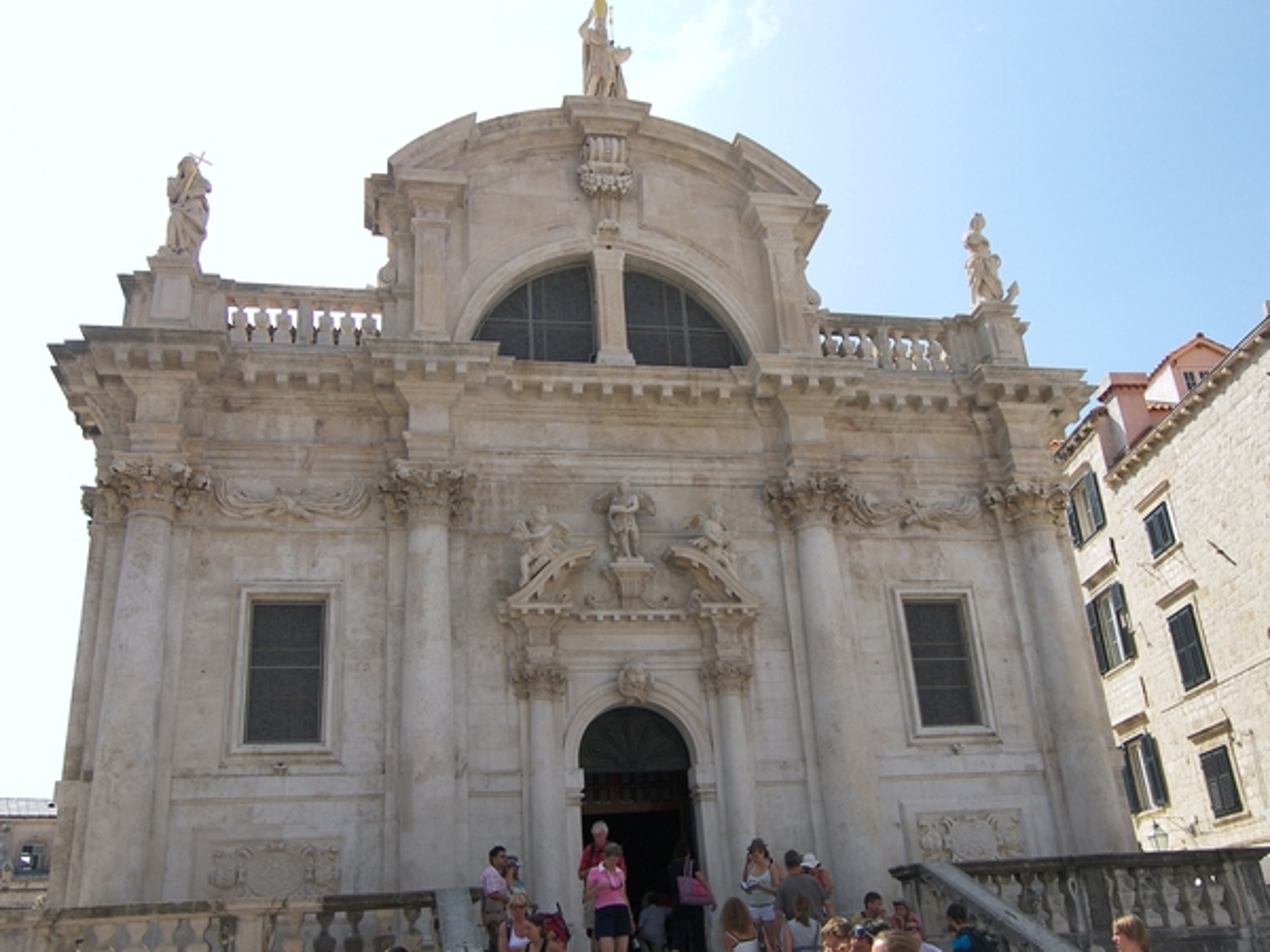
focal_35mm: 33
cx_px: 635
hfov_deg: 55.4
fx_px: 1211
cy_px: 476
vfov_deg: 42.9
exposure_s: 1/800
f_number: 3.2
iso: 50
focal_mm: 6.9
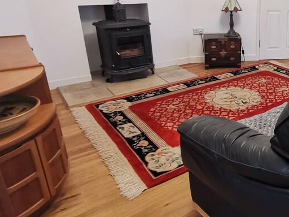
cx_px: 269
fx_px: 284
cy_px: 73
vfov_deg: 41.3
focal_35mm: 34
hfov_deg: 47.5
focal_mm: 2.26
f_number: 2.2
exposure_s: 1/25
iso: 640
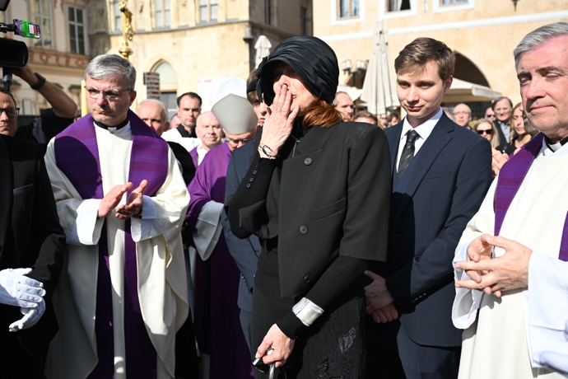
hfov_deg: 56.5
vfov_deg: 39.4
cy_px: 190
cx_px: 284
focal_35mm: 34
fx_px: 529
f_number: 4.5
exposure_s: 1/3200
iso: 500
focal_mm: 33.5
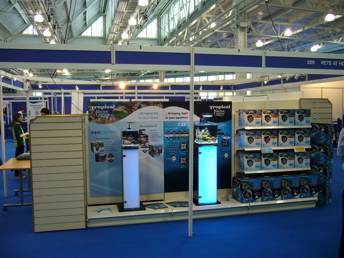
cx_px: 172
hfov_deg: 52.6
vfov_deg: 40.7
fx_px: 348
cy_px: 129
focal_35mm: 35
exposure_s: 1/30
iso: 100
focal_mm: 5.8
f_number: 2.8
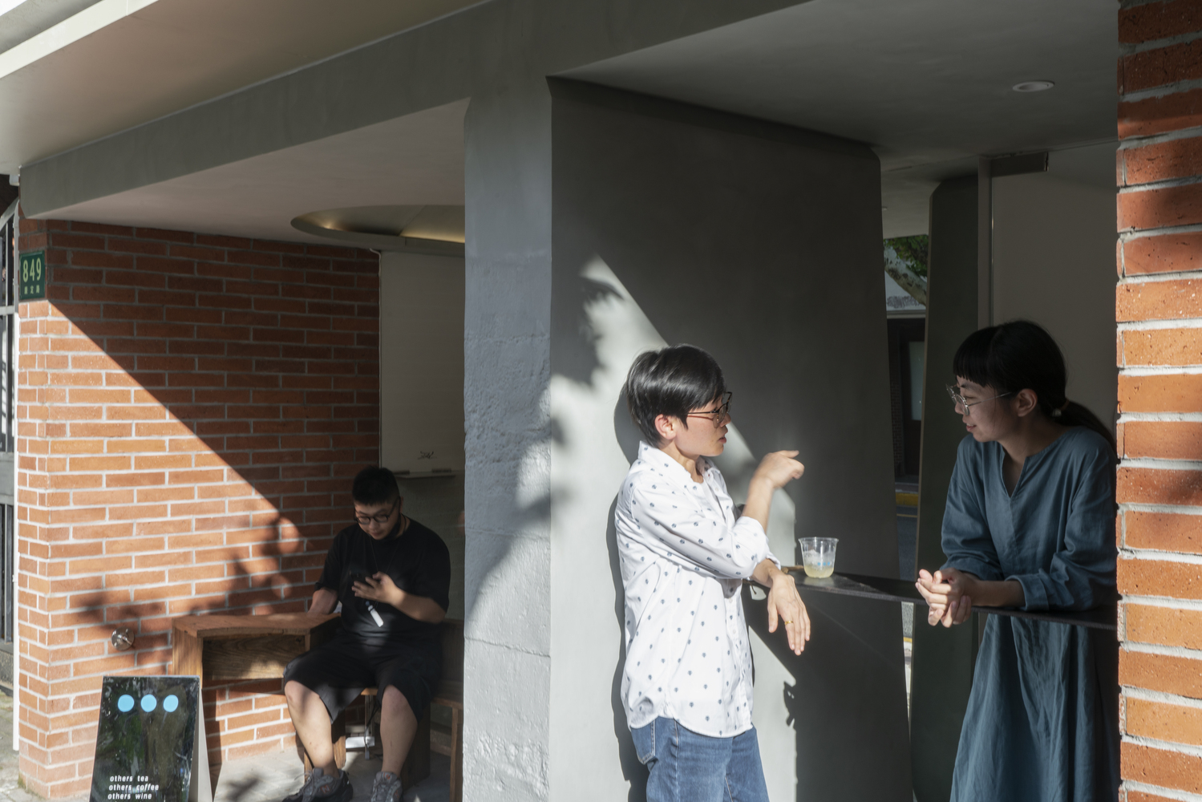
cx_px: 601
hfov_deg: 51.9
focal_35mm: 37
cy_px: 401
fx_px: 1236
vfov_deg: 36.0
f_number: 22
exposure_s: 1/15
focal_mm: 37
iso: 100
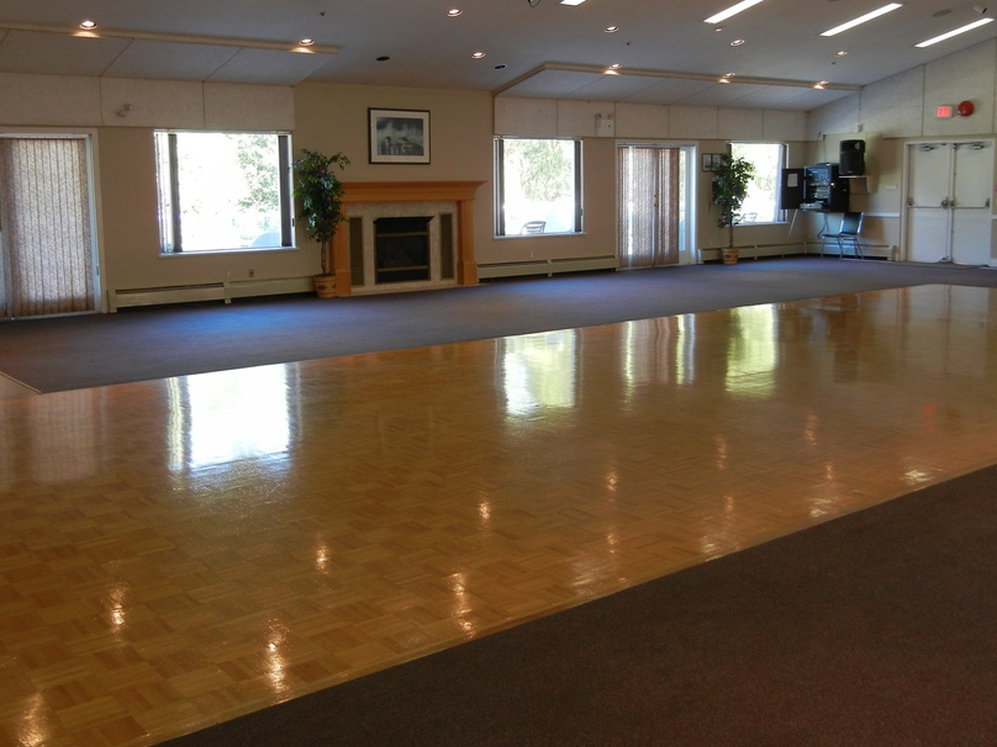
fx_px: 1094
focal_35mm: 38
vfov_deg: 37.6
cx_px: 491
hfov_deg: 49.0
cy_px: 317
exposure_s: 1/30
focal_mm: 5.4
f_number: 3.5
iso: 176
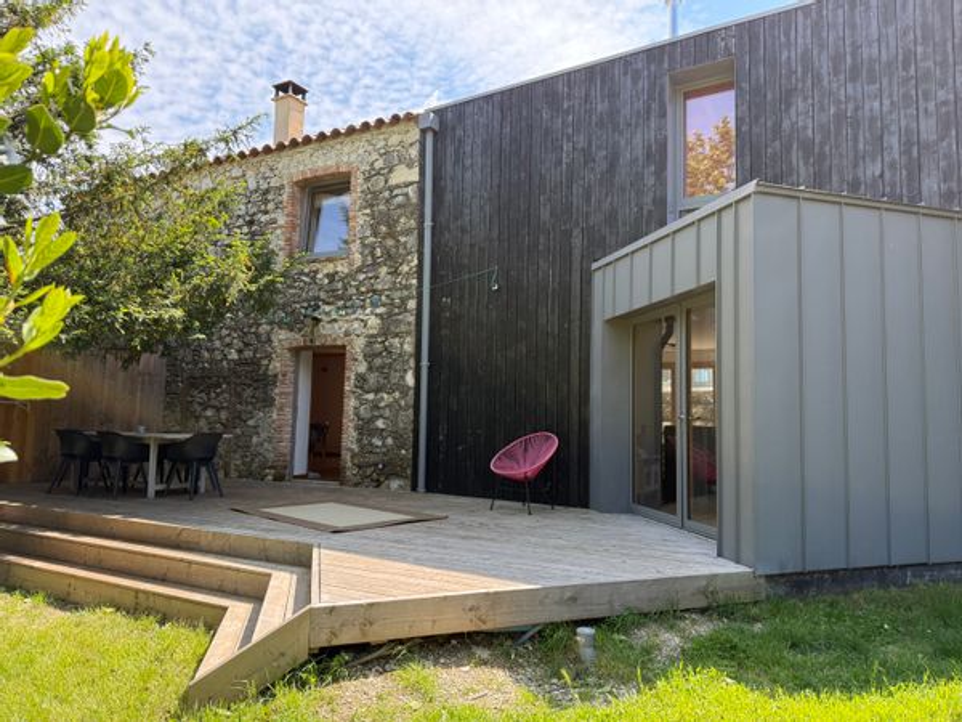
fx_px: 667
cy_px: 361
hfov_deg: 71.6
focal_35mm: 24
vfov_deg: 56.8
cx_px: 481
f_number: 1.78
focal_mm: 6.76
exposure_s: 1/1046
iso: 100
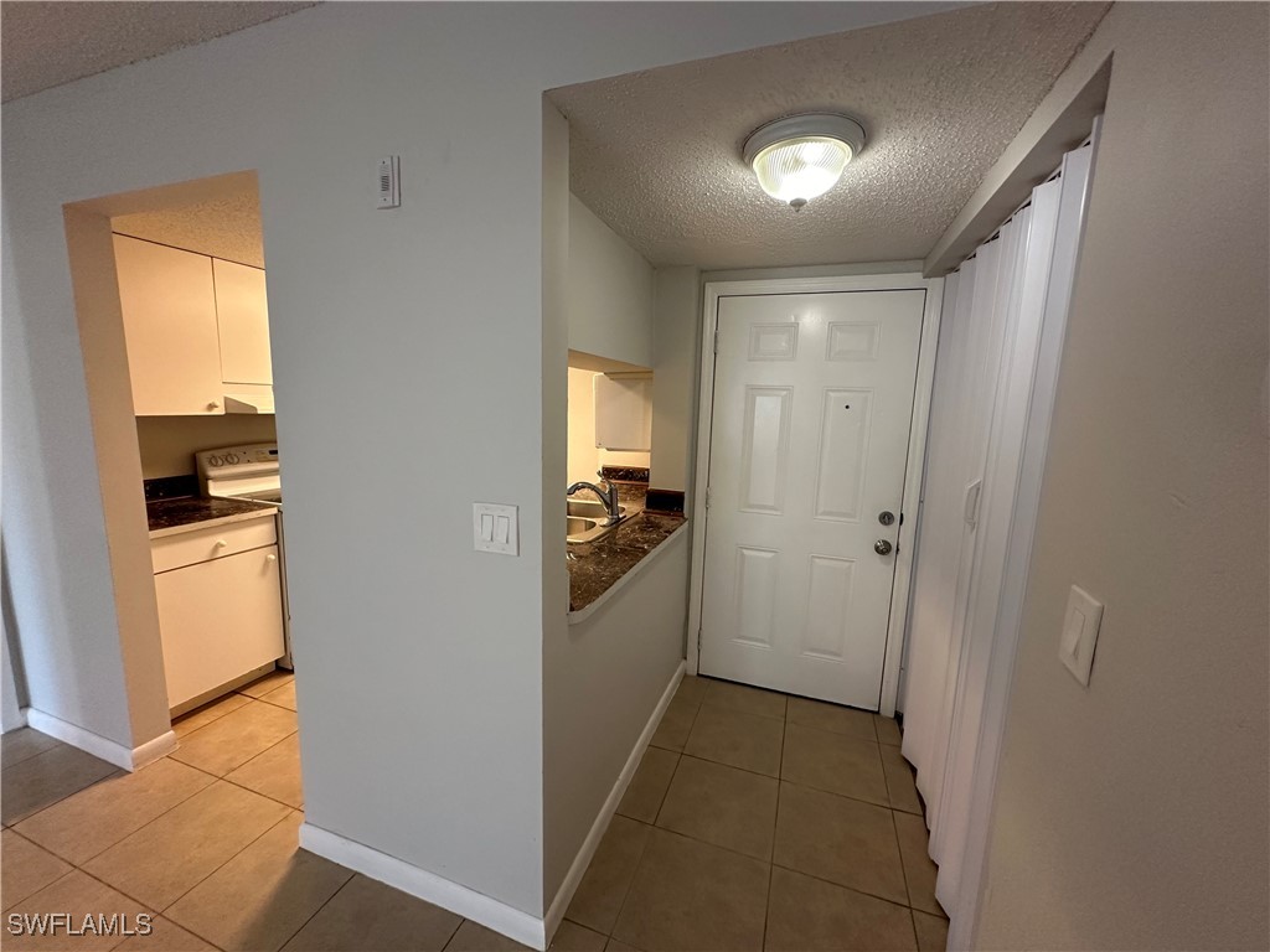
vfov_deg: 85.7
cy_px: 476
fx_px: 514
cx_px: 635
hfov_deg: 102.1
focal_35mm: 14
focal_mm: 2.22
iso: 250
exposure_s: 1/120
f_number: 2.2
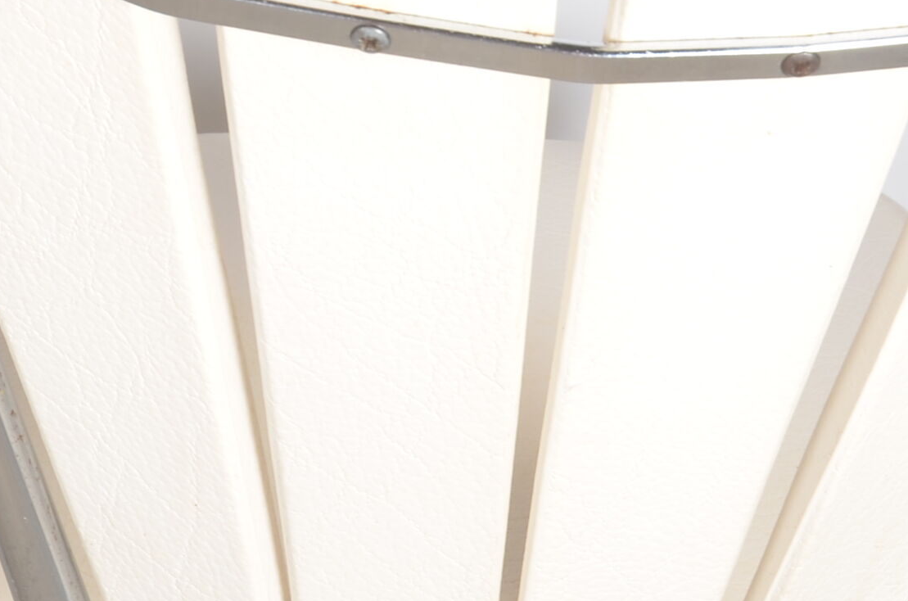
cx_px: 601
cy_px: 185
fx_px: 3020
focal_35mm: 120
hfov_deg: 17.1
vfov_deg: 11.3
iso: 100
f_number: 11
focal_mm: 24
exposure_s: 1/125
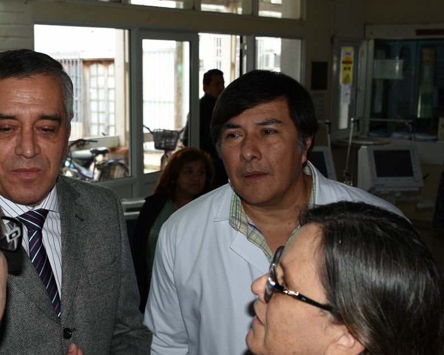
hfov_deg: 35.7
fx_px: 670
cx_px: 103
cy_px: 210
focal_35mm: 51
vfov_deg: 29.6
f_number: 3.5
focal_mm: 18
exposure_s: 1/60
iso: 100
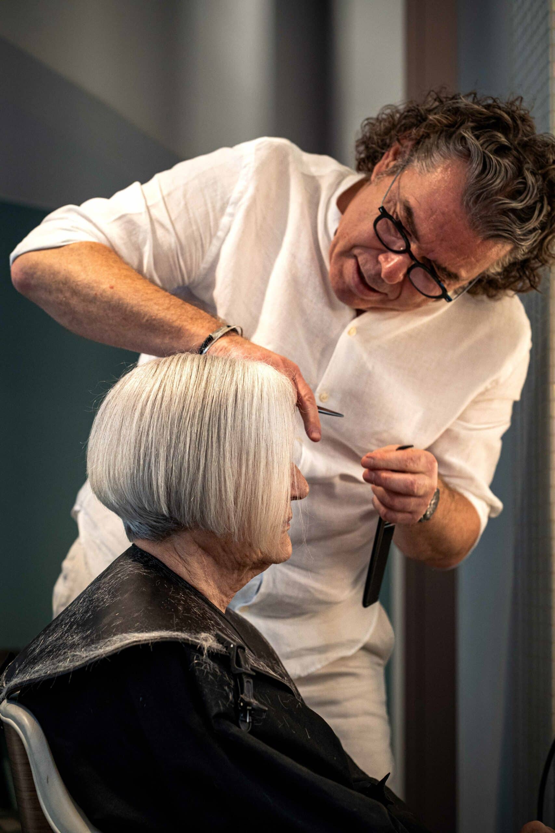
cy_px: 416
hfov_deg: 16.1
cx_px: 278
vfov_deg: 23.9
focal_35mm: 85
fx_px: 1965
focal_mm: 85
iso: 1250
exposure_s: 1/200
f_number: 4.5
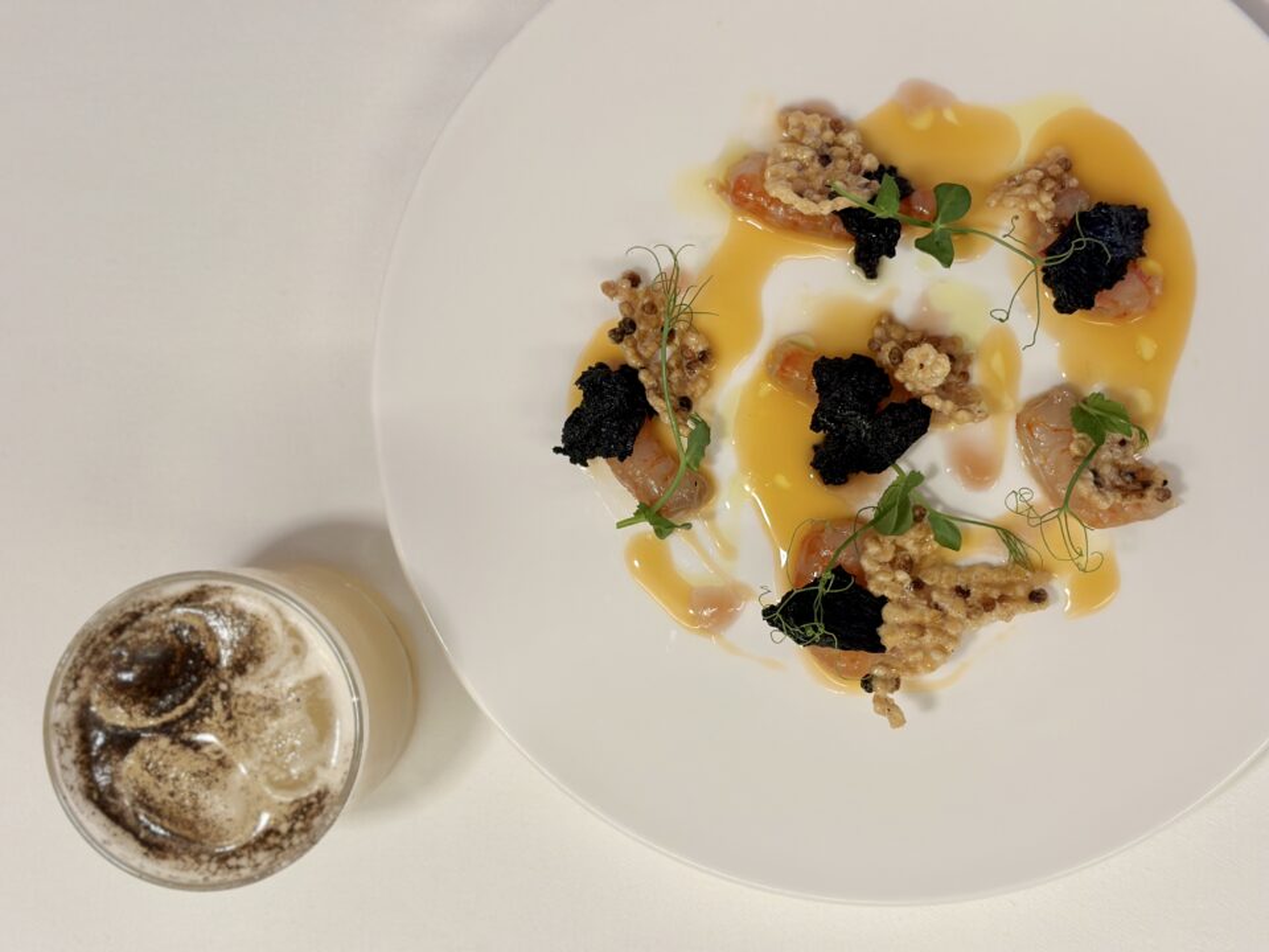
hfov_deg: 39.7
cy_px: 476
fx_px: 1760
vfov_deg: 30.3
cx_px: 634
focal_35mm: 48
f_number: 1.78
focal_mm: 6.86
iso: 125
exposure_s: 1/100
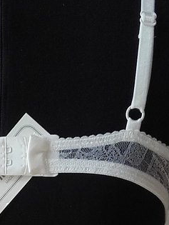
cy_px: 342
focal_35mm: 131
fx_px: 851
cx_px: -4
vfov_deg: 14.0
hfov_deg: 11.2
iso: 60
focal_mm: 3.31
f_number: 2.2
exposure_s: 1/120
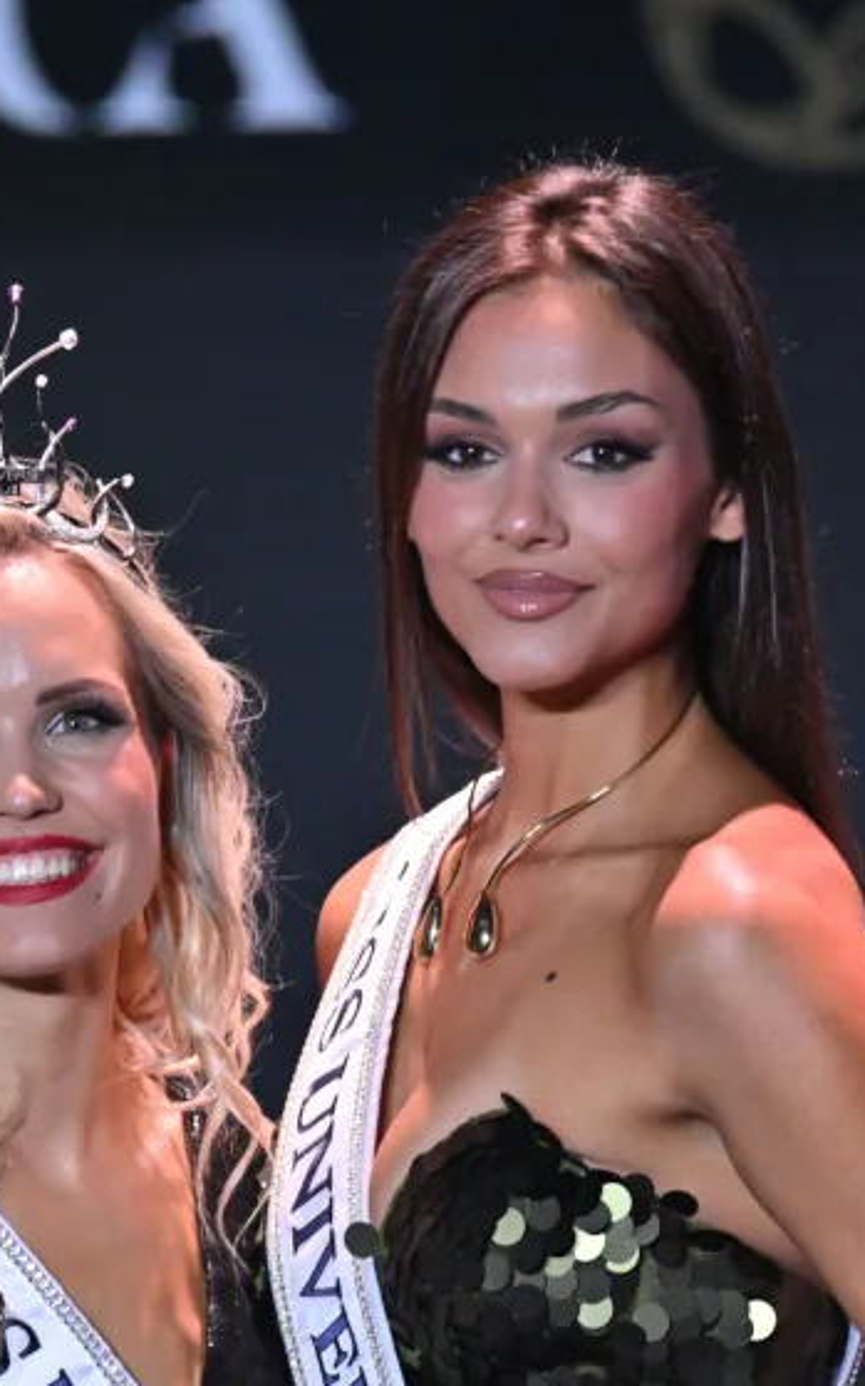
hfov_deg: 2.0
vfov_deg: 3.2
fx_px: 25102
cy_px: 1252
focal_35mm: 665
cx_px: 273
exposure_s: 1/200
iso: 3200
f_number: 5.6
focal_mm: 320
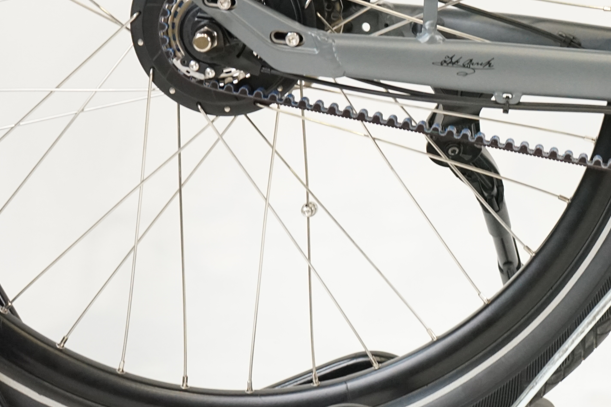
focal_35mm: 125
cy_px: 56
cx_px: 628
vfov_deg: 10.9
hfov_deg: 16.0
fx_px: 2121
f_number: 5.6
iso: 3200
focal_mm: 59
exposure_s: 1/200
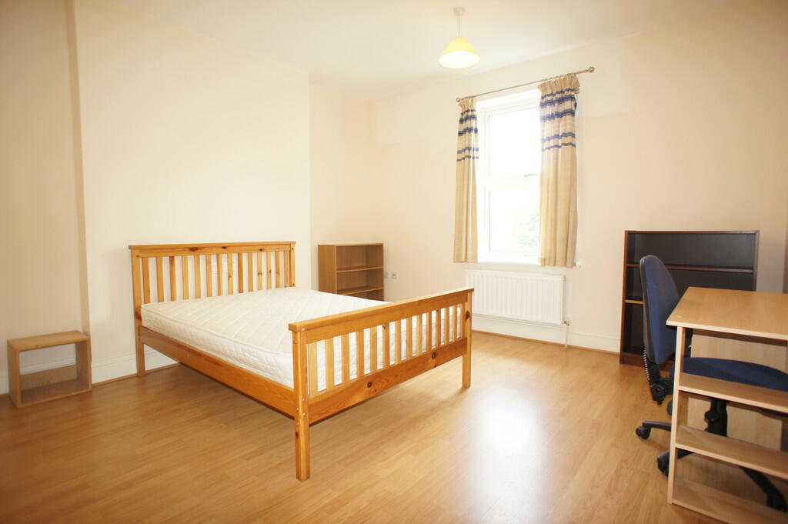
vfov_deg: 53.1
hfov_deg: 73.8
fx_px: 525
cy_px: 262
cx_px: 394
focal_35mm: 24
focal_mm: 16
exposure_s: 1/60
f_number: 3.2
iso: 200
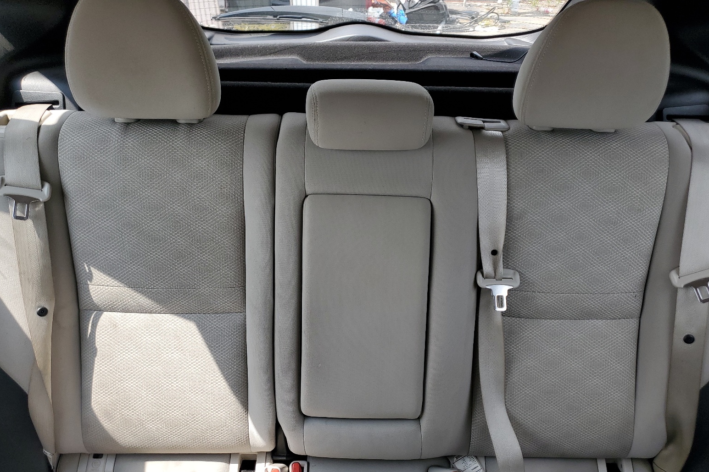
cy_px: 261
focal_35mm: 28
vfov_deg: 46.3
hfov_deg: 65.5
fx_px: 551
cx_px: 354
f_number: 1.5
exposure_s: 1/769
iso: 50
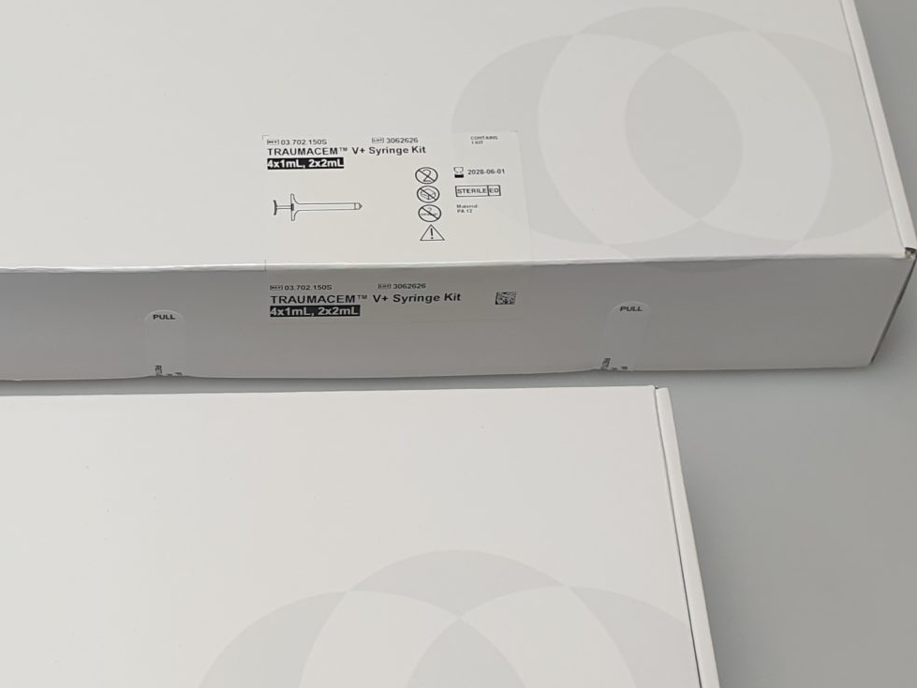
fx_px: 1801
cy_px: 501
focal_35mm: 68
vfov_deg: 21.5
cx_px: 284
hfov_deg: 28.3
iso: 64
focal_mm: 4.3
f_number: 2.4
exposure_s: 1/100
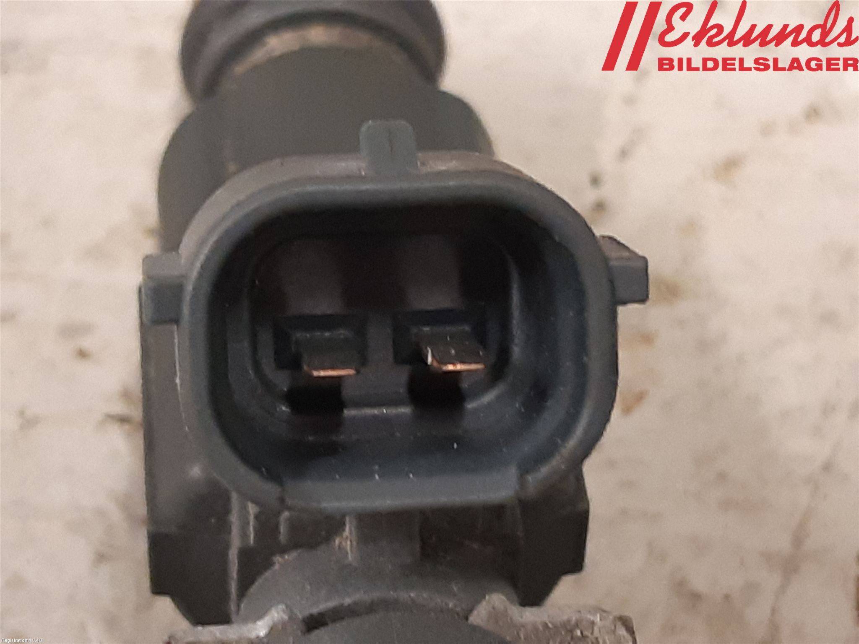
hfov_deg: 67.3
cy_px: 322
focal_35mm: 26
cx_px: 430
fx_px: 645
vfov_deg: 53.1
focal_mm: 3.93
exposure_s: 1/33
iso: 250
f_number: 1.7
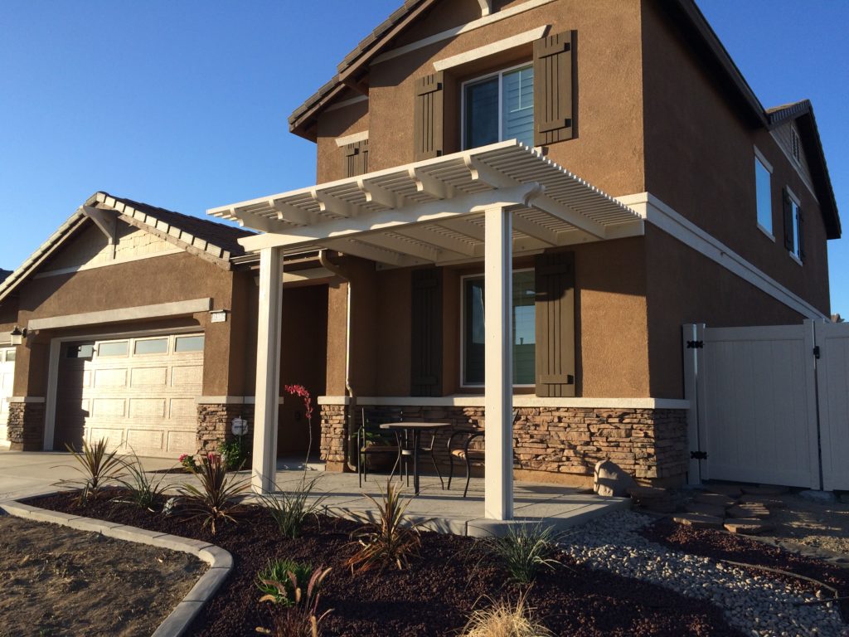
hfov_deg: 61.7
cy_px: 318
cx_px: 424
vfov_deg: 48.2
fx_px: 711
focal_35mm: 29
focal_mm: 4.15
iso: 32
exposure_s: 1/1244
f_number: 2.2
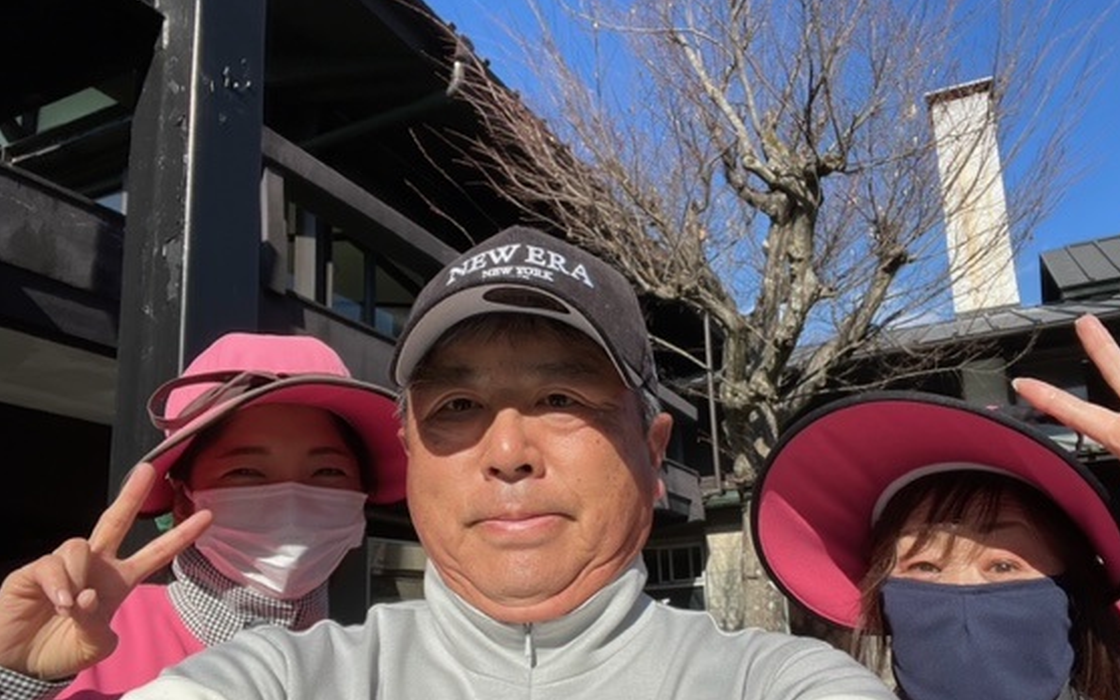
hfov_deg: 66.2
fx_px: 855
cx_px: 635
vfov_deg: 44.0
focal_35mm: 28
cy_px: 459
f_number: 2.2
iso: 25
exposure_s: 1/931
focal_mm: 2.71
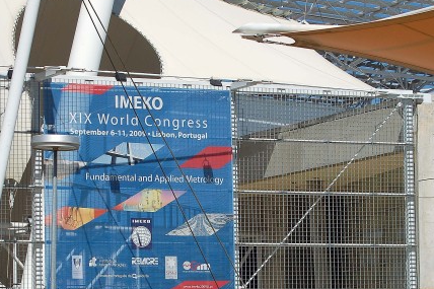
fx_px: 2193
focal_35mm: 182
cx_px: 217
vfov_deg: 7.5
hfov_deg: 11.3
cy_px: 217
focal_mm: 80
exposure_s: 1/1500
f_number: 9.5
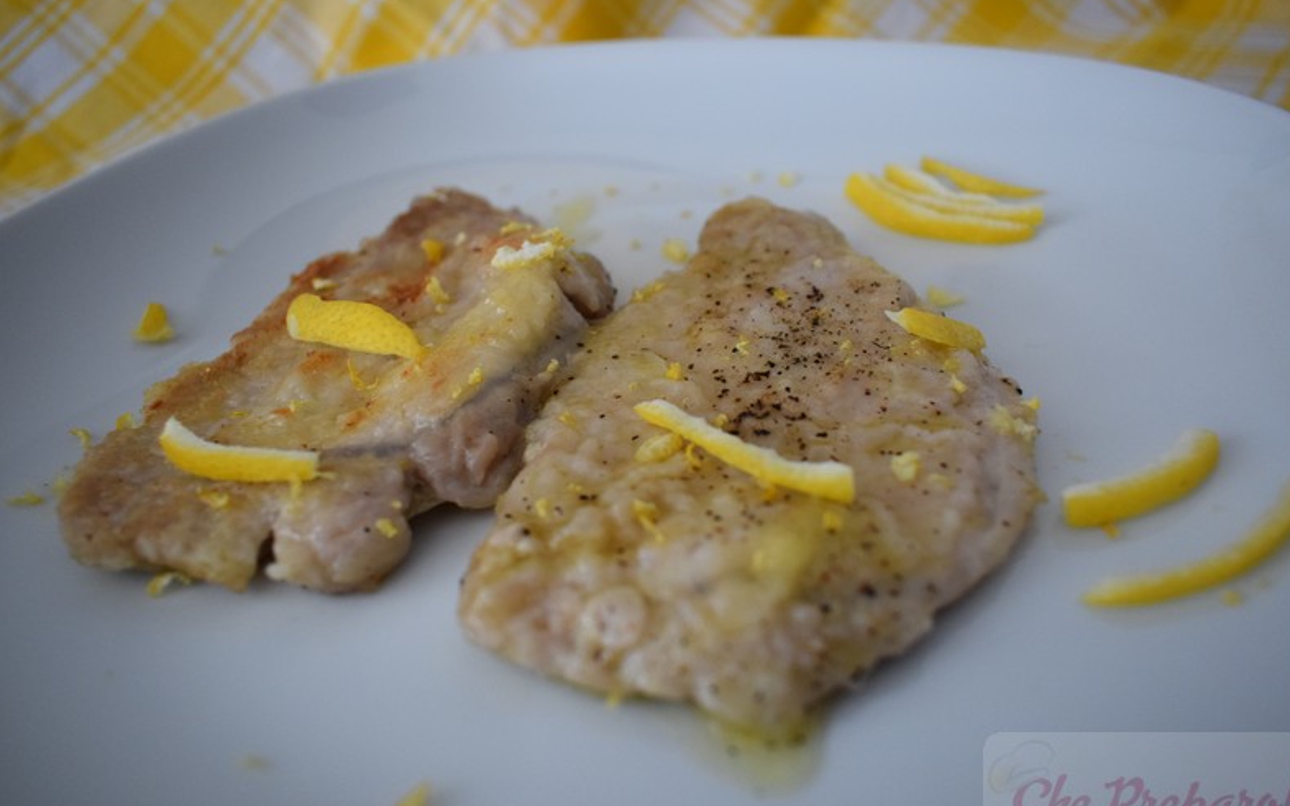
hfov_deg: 66.5
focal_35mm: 28
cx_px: 655
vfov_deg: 44.5
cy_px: 426
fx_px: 984
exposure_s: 1/125
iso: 1800
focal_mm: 18
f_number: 4
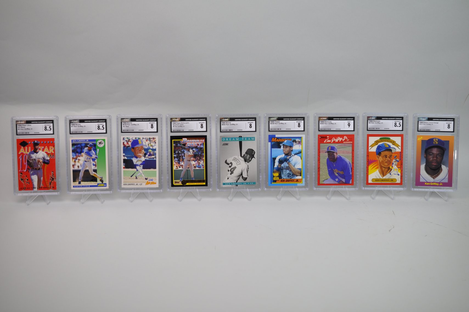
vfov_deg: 22.6
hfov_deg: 33.4
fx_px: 781
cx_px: 234
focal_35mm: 60
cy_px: 156
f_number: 3.5
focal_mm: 40
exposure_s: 1/60
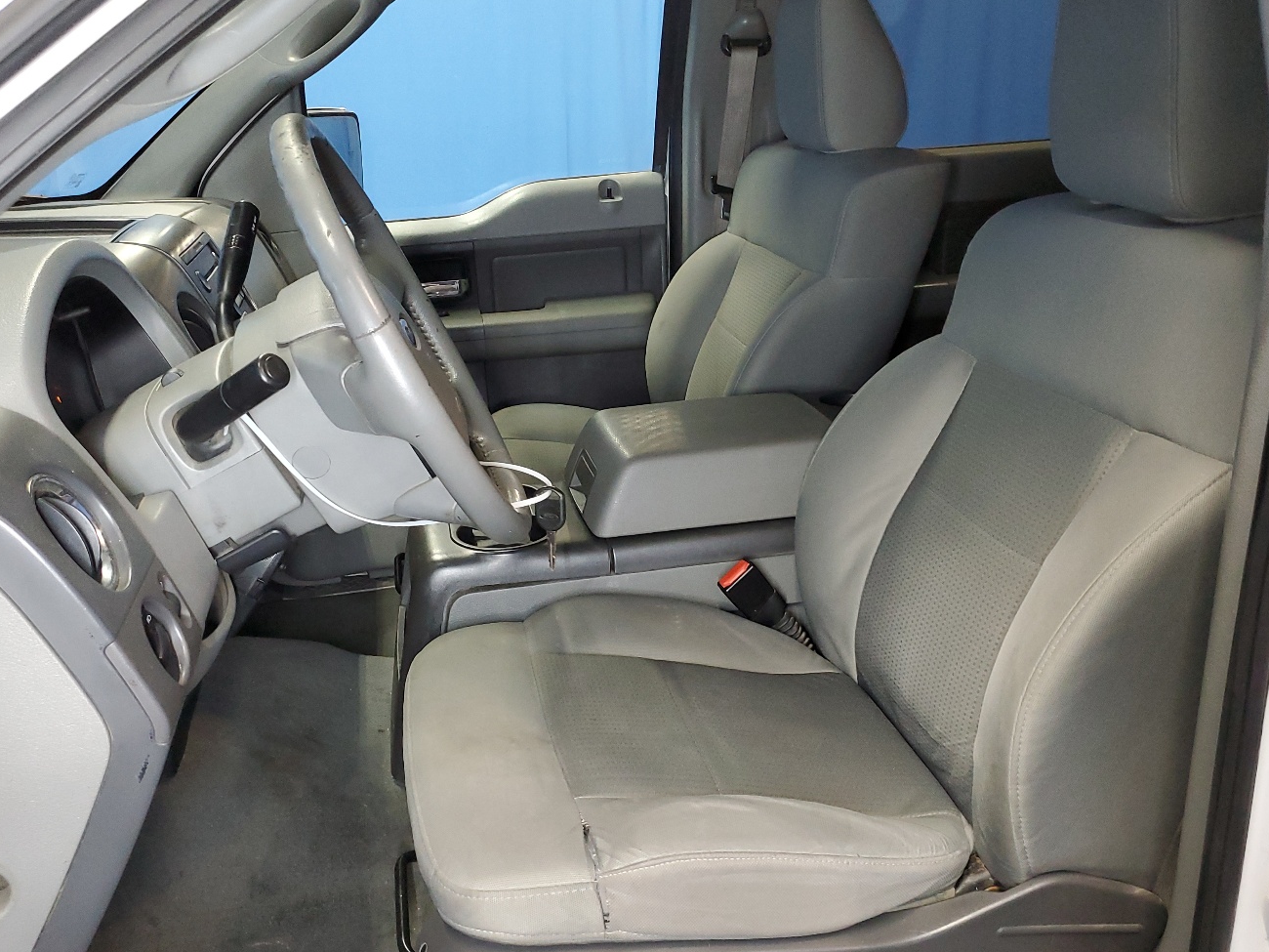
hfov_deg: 56.8
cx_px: 587
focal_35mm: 32
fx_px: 1173
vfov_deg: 44.2
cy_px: 492
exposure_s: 1/60.2
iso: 262
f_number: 1.5
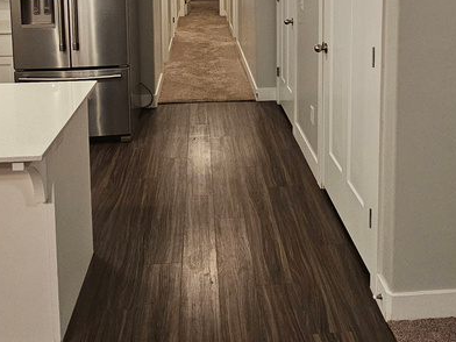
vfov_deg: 36.8
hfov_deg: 54.0
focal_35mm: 34
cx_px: 228
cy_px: -12
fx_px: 448
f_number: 2.2
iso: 320
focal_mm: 2.2
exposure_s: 1/60
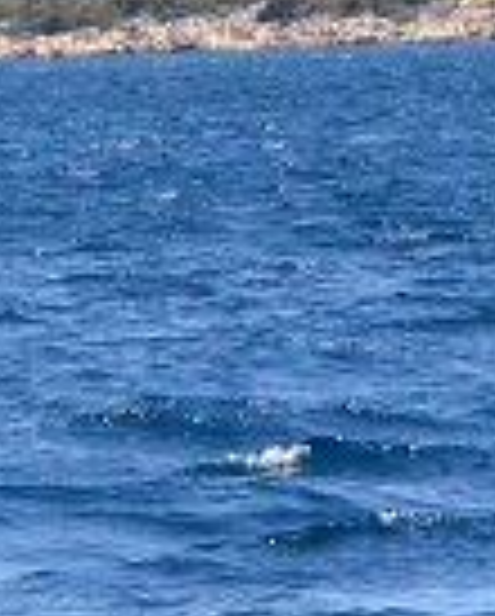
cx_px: 560
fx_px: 13083
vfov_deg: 2.7
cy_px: -677
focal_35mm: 716
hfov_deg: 2.2
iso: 1600
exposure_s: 1/8000
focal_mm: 70
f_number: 5.6
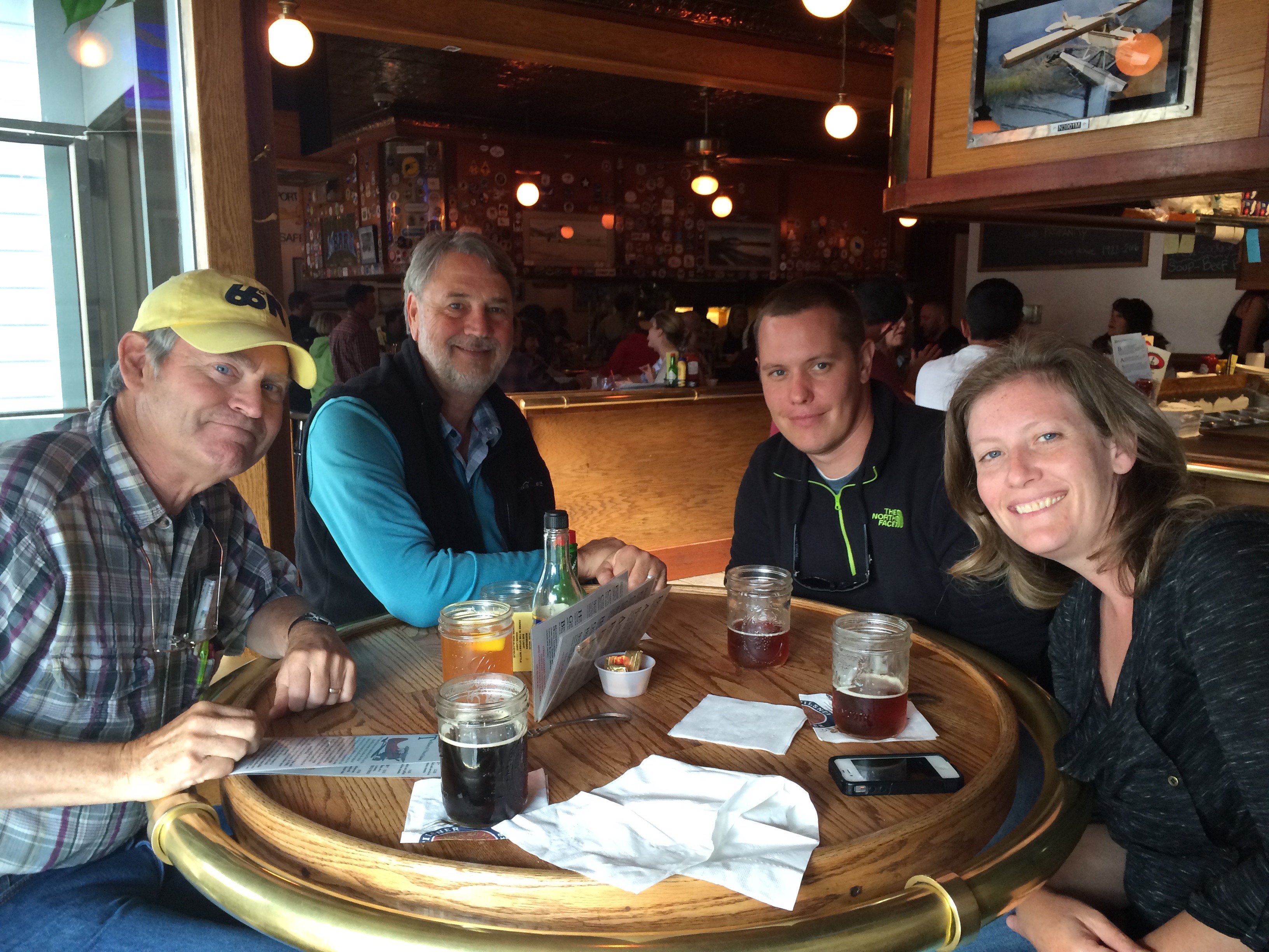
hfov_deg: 61.7
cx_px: 634
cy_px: 476
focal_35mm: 29
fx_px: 1063
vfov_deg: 48.2
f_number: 2.2
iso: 50
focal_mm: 4.15
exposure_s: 1/30
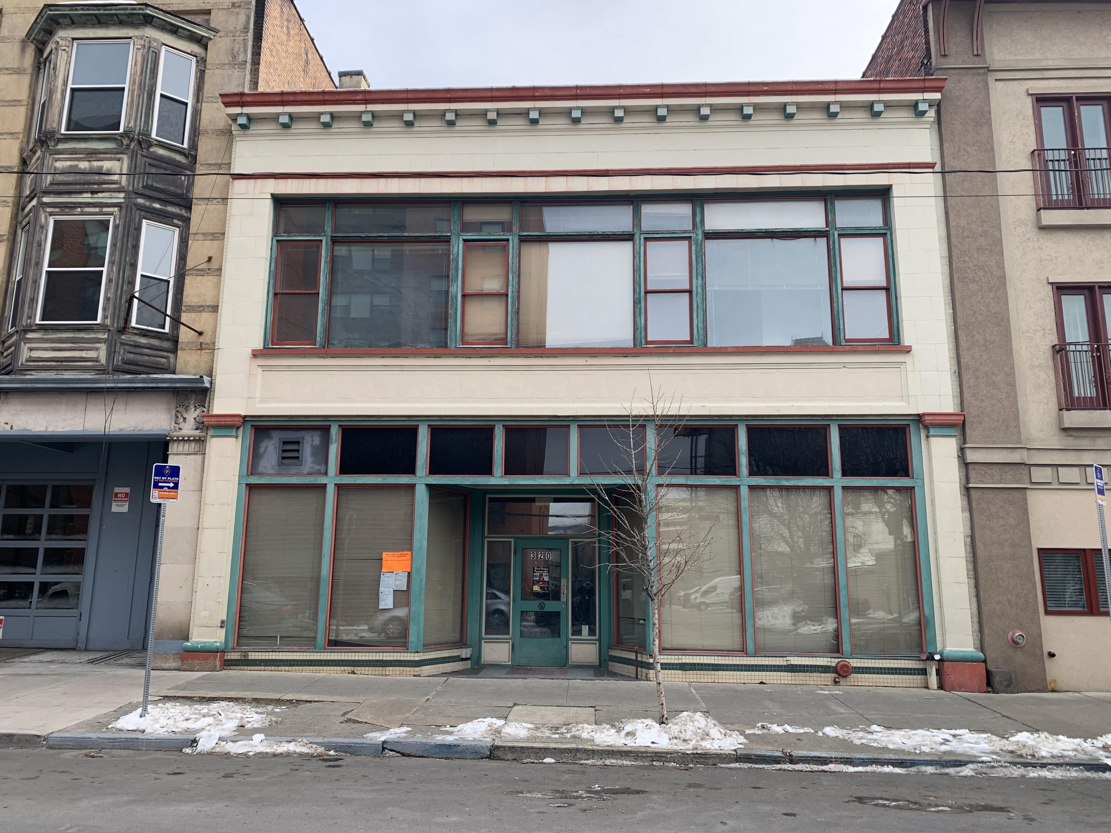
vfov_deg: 53.1
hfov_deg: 67.3
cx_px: 556
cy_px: 416
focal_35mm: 26
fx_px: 834
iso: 25
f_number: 1.8
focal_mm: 4.25
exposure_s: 1/597
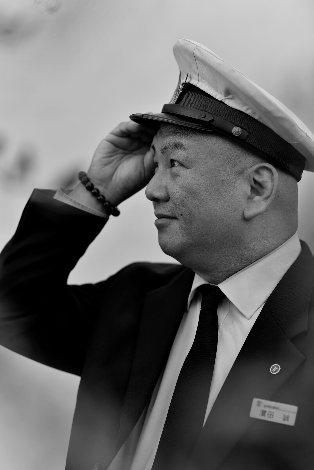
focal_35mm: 105
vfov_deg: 19.4
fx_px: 1372
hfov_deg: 13.1
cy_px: 235
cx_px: 157
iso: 200
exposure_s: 1/500
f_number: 2.5
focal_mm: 105
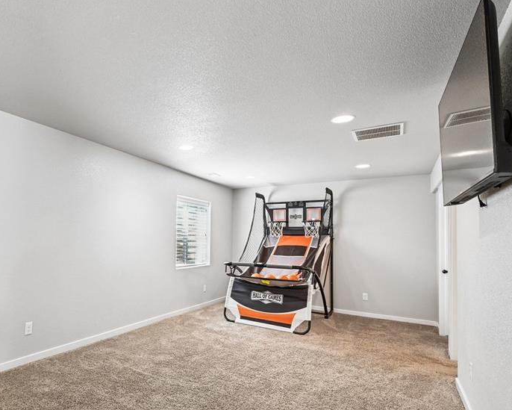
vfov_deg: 65.4
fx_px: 318
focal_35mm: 21
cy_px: 223
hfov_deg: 73.7
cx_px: 147
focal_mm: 15
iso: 800
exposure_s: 1/6
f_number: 11
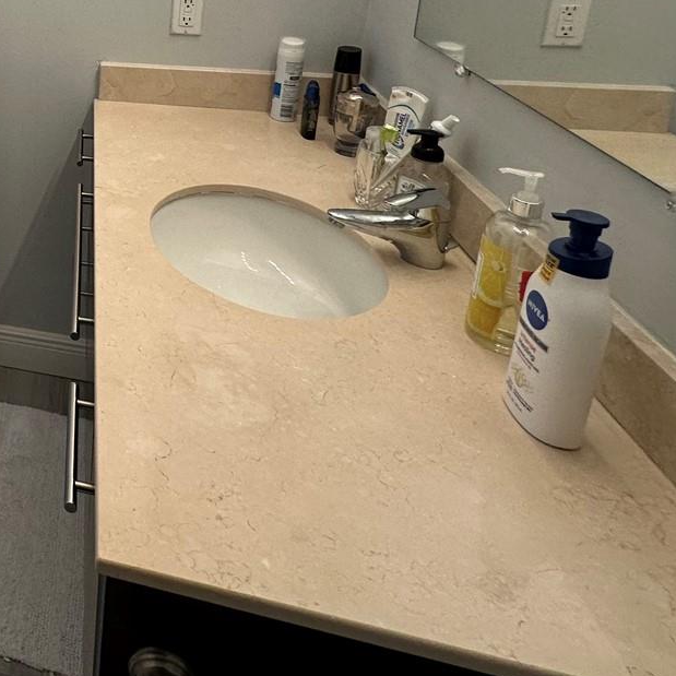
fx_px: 707
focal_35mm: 32
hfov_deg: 38.1
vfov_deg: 45.0
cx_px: -134
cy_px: 35
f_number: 2.2
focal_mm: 2.22
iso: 125
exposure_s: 1/120
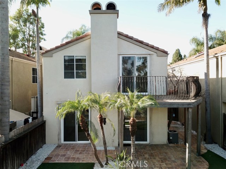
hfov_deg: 67.3
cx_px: 113
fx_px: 170
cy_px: 84
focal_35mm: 26
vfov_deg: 53.1
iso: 100
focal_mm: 4.73
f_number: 2.2
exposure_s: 1/135
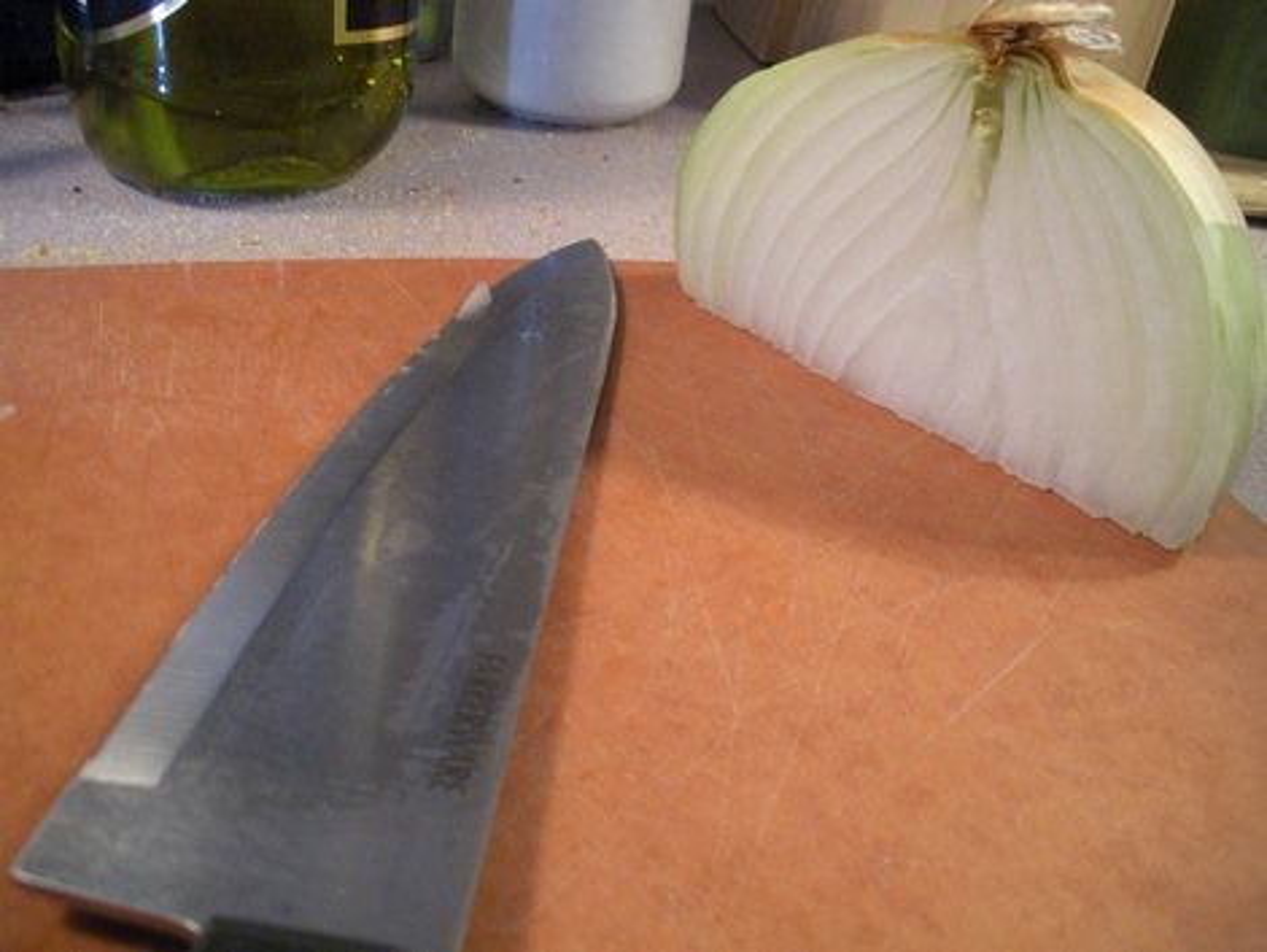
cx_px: 634
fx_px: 1318
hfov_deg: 51.3
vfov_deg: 39.7
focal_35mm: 36
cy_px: 476
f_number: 3.5
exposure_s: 1/26
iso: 400
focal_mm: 6.3
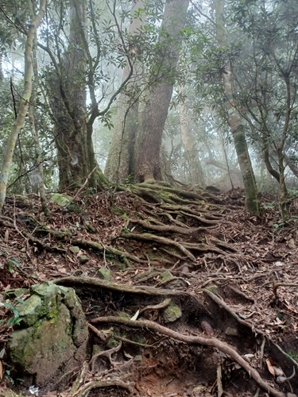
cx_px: 159
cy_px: 175
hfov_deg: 46.8
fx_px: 344
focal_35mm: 30
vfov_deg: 59.8
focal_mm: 4.6
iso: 250
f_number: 1.8
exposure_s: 1/39
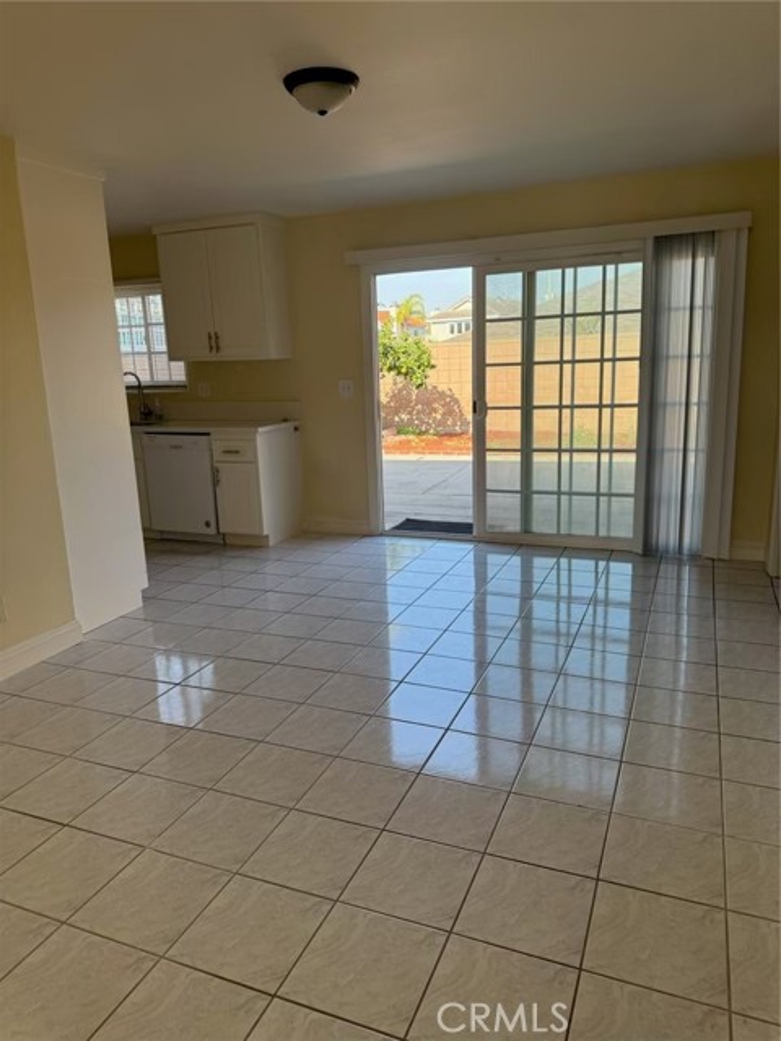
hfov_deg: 56.8
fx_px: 722
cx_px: 390
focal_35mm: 24
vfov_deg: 71.6
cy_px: 520
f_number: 1.78
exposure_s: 1/622
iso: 100
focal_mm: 6.76
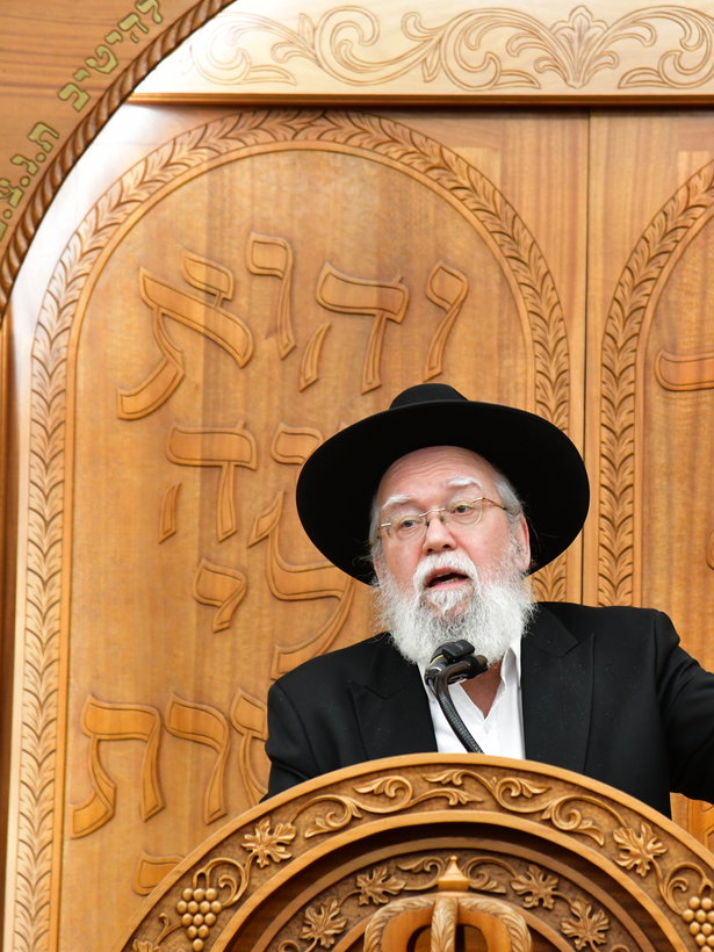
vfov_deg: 10.0
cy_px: 539
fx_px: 5418
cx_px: 534
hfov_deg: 7.5
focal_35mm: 197
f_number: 5.6
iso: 1600
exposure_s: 1/100
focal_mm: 120
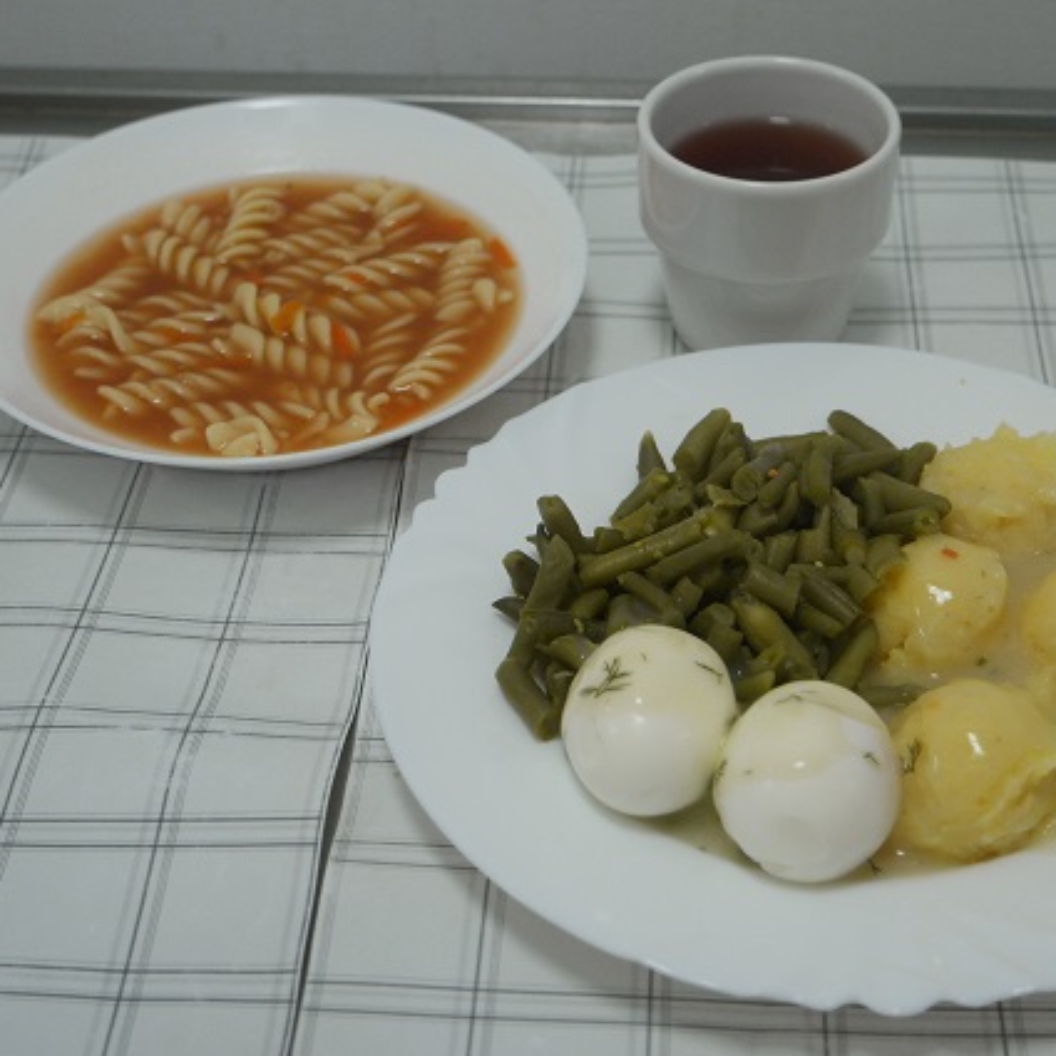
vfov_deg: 30.0
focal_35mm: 57
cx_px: 621
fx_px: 1967
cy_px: 527
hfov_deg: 30.0
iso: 1000
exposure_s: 1/250
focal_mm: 29
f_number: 4.5
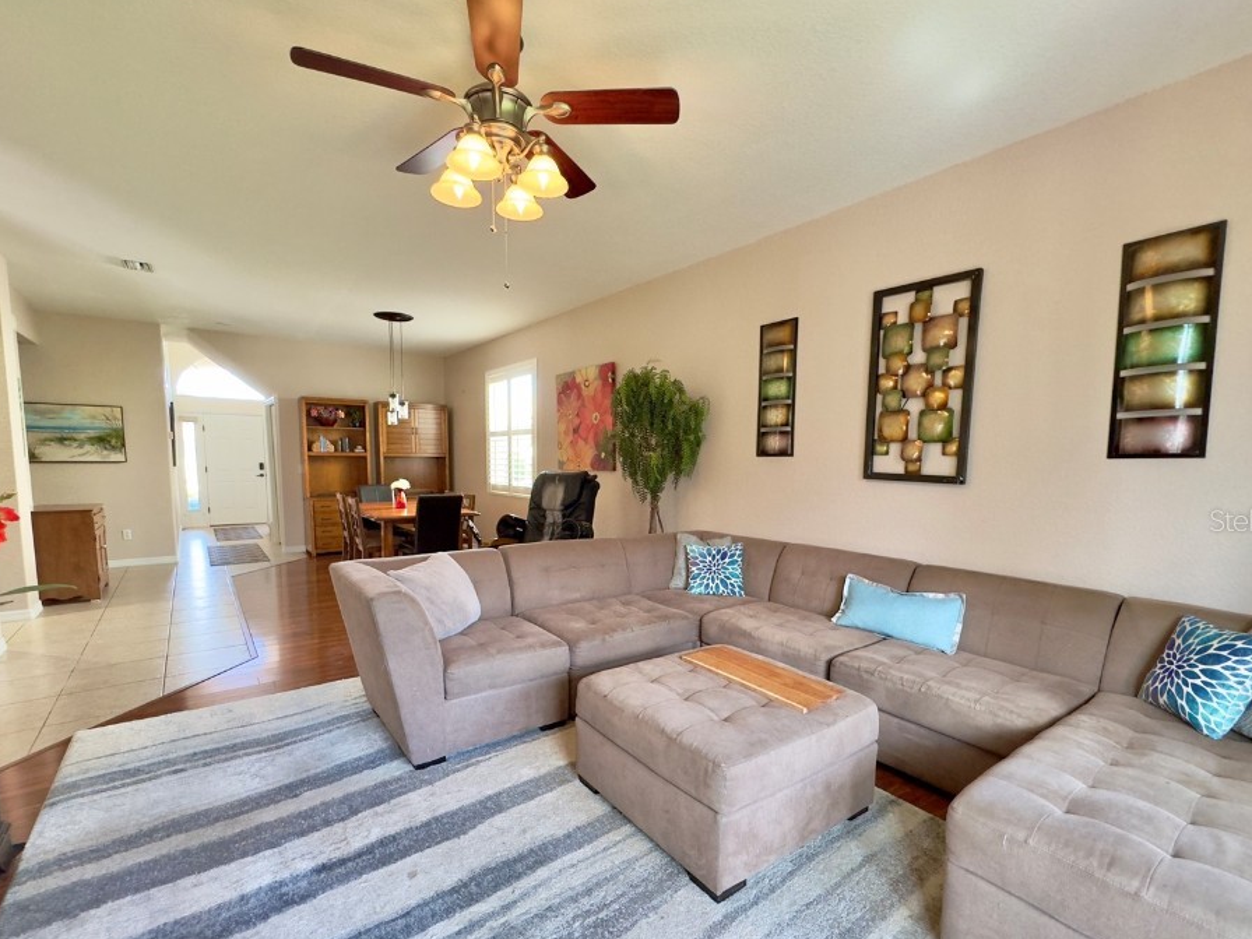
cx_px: 626
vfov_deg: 77.9
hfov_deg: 94.5
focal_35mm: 16
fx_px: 579
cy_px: 520
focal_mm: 2.22
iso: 250
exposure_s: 1/60
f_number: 2.2
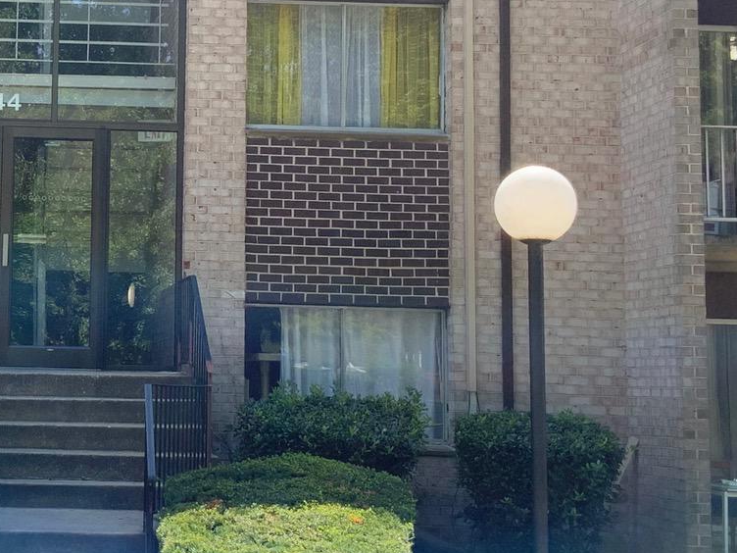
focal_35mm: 79
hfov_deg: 23.9
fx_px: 1682
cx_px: 56
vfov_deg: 18.6
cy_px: 196
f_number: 1.8
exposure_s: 1/495
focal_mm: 3
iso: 16
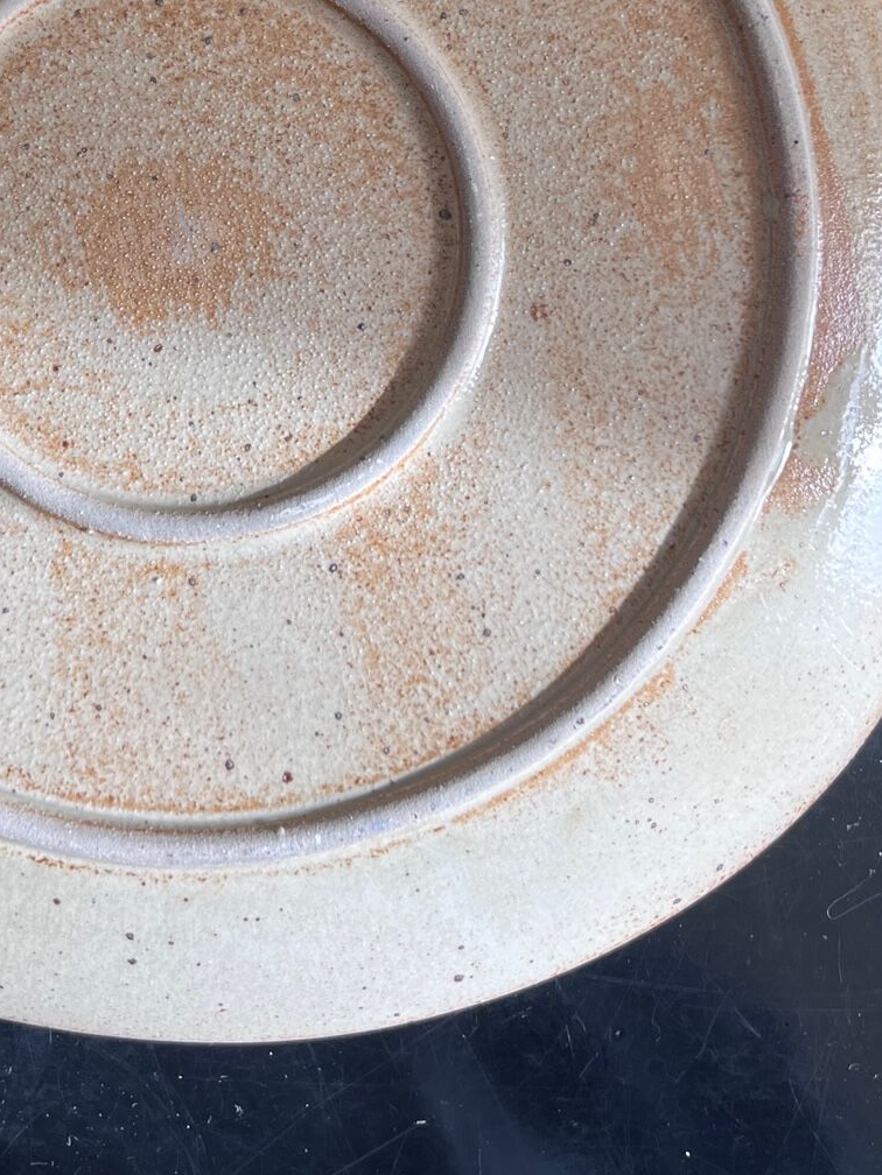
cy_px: 205
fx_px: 1767
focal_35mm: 52
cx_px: 198
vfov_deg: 35.4
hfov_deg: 27.6
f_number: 1.6
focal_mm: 5.1
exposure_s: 1/122
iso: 40
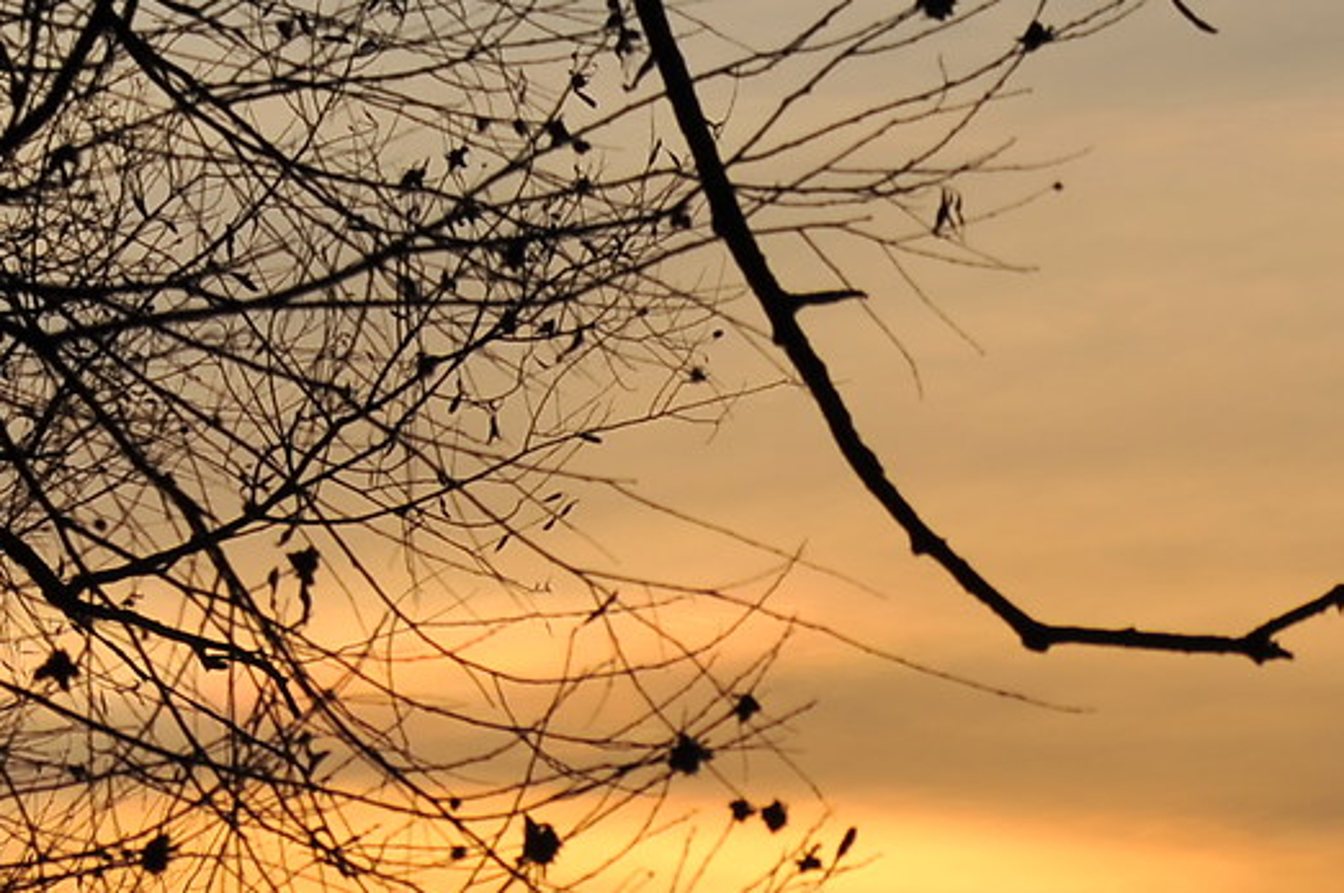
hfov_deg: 6.4
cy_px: 1786
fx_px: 12010
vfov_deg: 4.2
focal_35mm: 322
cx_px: 1166
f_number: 9
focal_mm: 70
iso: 200
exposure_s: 1/320
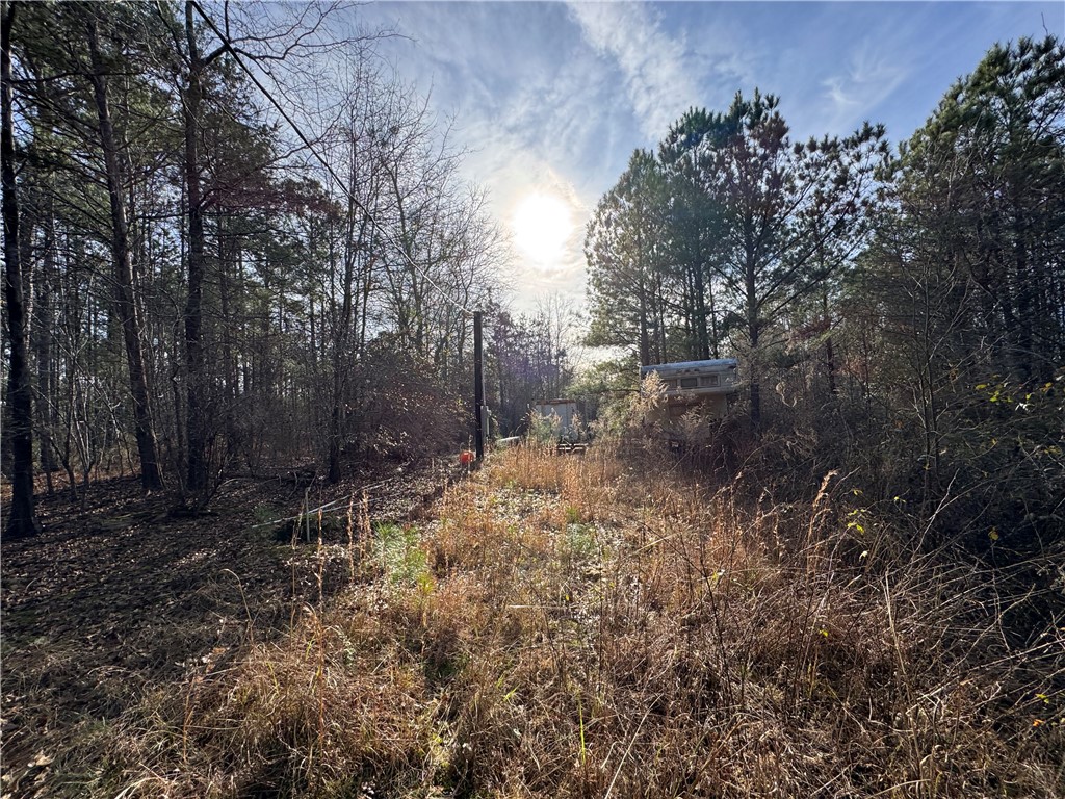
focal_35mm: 14
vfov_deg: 85.7
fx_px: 431
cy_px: 400
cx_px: 532
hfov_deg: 102.1
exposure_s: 1/1126
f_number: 2.2
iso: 50
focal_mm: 2.22
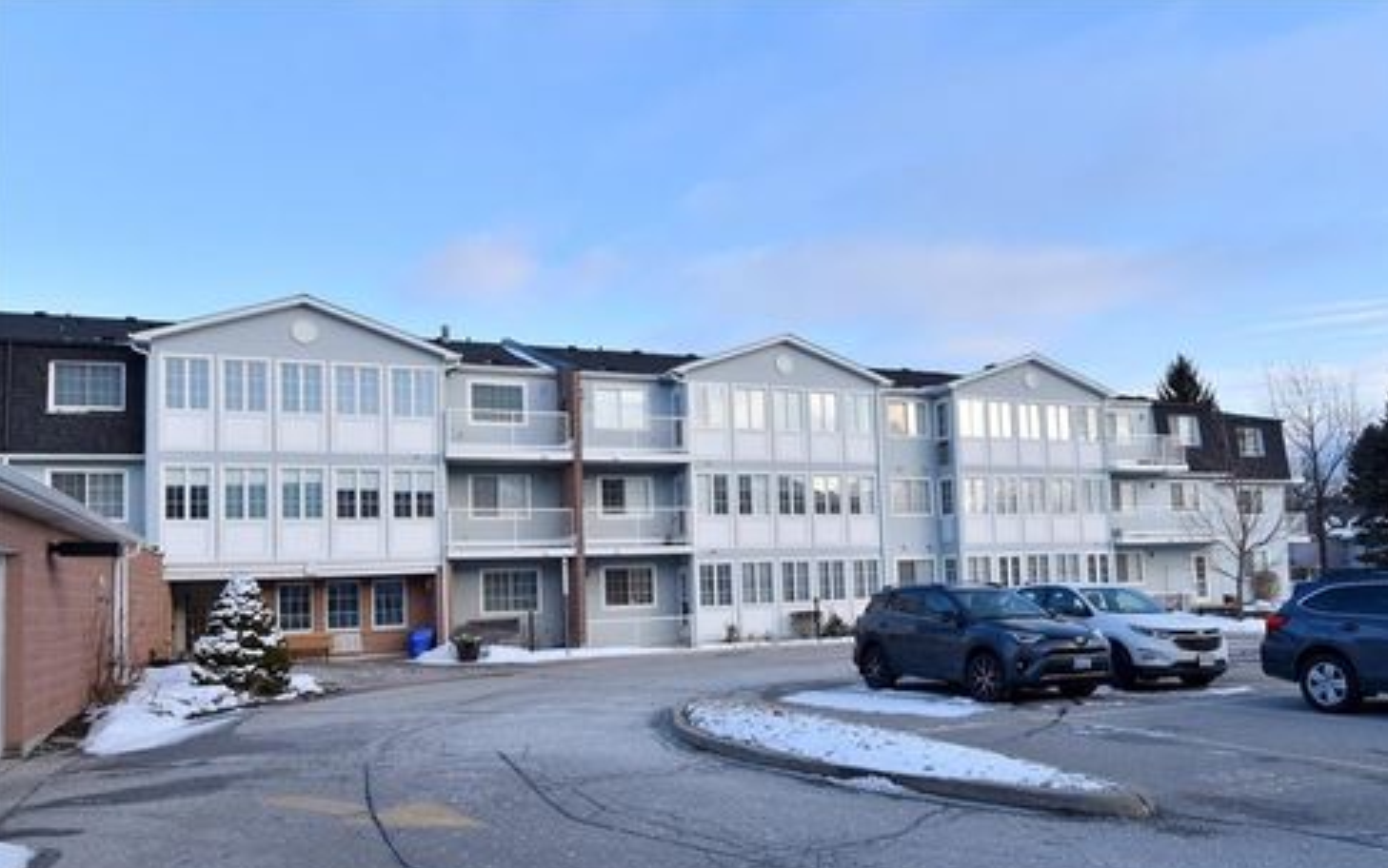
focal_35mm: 22
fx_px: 832
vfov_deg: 55.0
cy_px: 470
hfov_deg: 79.6
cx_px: 703
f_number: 10
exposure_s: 1/400
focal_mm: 21
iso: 500
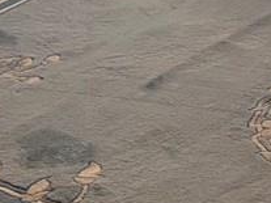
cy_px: -541
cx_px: 723
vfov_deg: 6.3
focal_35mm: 201
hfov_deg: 8.7
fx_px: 1573
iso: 125
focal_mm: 5.96
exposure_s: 1/120
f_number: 1.6
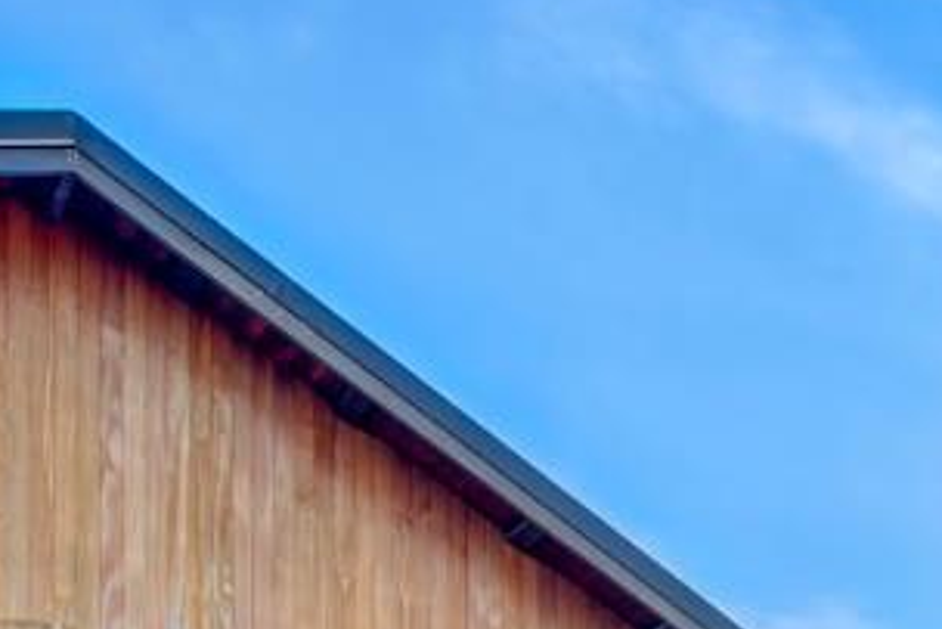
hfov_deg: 21.6
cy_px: 1366
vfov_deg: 14.9
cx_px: 1596
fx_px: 1806
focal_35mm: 69
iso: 100
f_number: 14
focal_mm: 14
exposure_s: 1/30
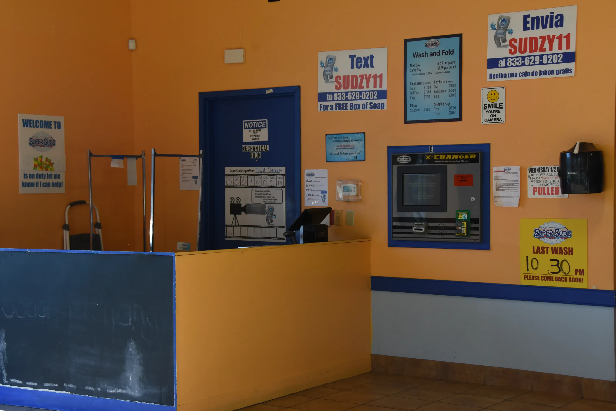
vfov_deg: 21.6
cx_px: 308
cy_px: 206
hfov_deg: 31.9
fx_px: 1078
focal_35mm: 63
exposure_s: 1/200
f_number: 7.1
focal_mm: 42
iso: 800
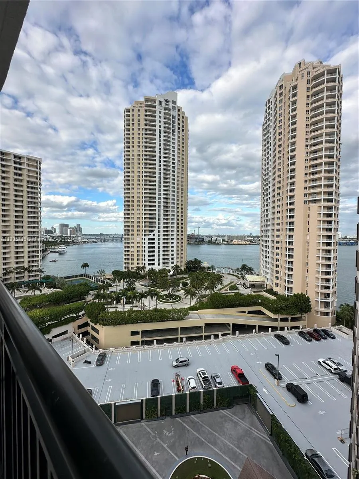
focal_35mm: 14
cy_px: 240
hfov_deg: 85.7
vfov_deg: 102.1
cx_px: 180
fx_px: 194
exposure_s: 1/1276
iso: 40
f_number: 2.2
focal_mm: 2.22
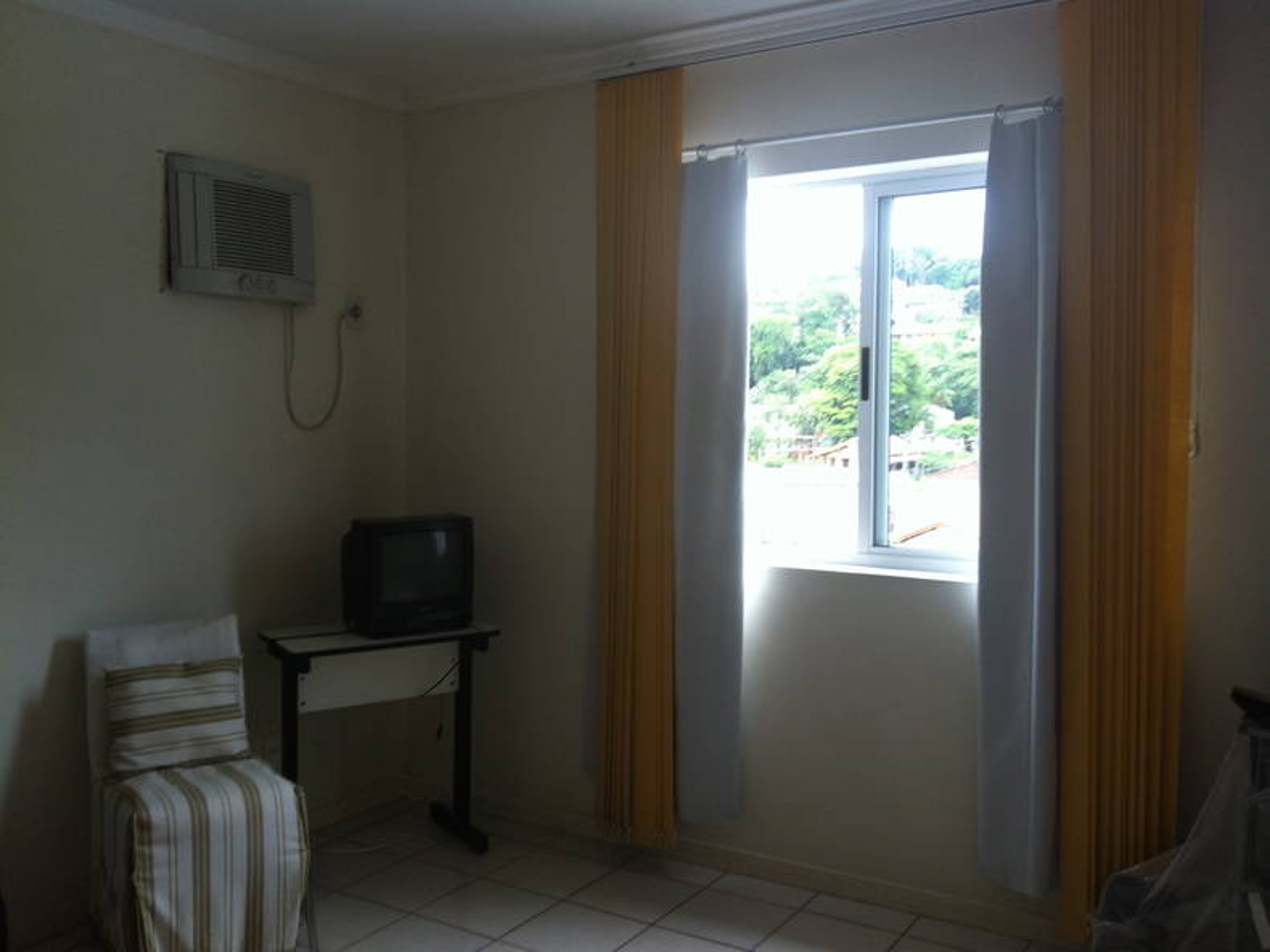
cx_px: 635
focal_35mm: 35
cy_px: 476
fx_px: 1284
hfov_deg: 52.6
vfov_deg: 40.7
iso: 80
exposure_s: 1/40
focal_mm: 3.85
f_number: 2.8
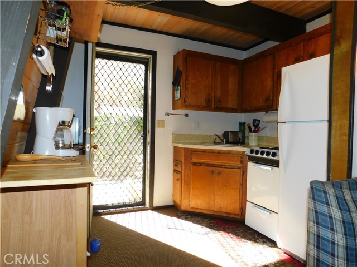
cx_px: 178
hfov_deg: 73.9
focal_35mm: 23
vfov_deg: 58.9
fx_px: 237
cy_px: 134
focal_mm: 4
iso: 200
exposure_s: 1/80
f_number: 3
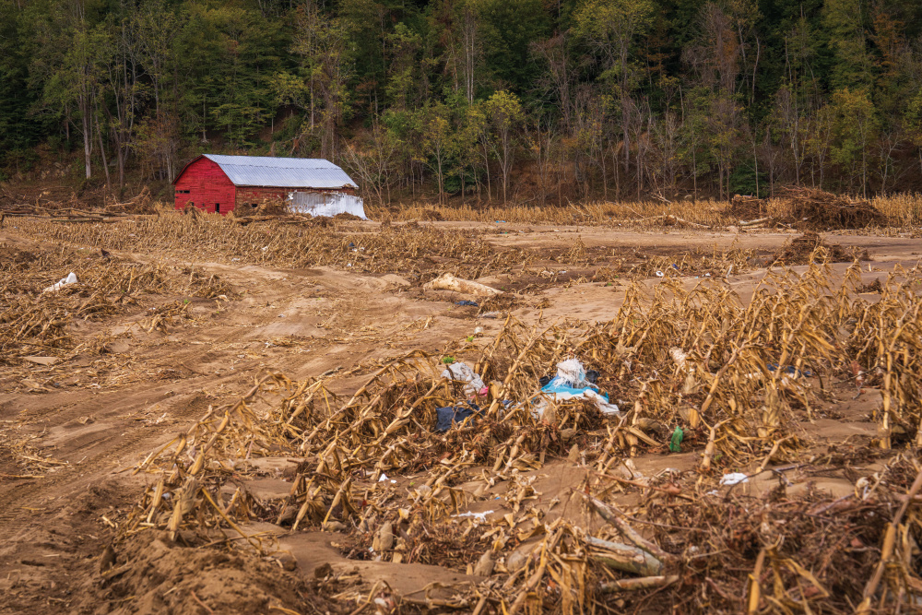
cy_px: 308
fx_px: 1793
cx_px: 461
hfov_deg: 28.8
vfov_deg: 19.5
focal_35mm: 70
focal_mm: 70
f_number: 8
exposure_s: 1/200
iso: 125
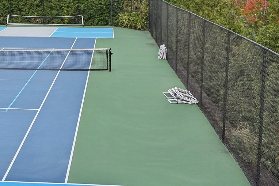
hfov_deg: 33.1
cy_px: 49
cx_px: 61
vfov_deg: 22.8
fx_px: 457
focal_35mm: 59
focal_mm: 22
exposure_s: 1/640
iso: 1000
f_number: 8
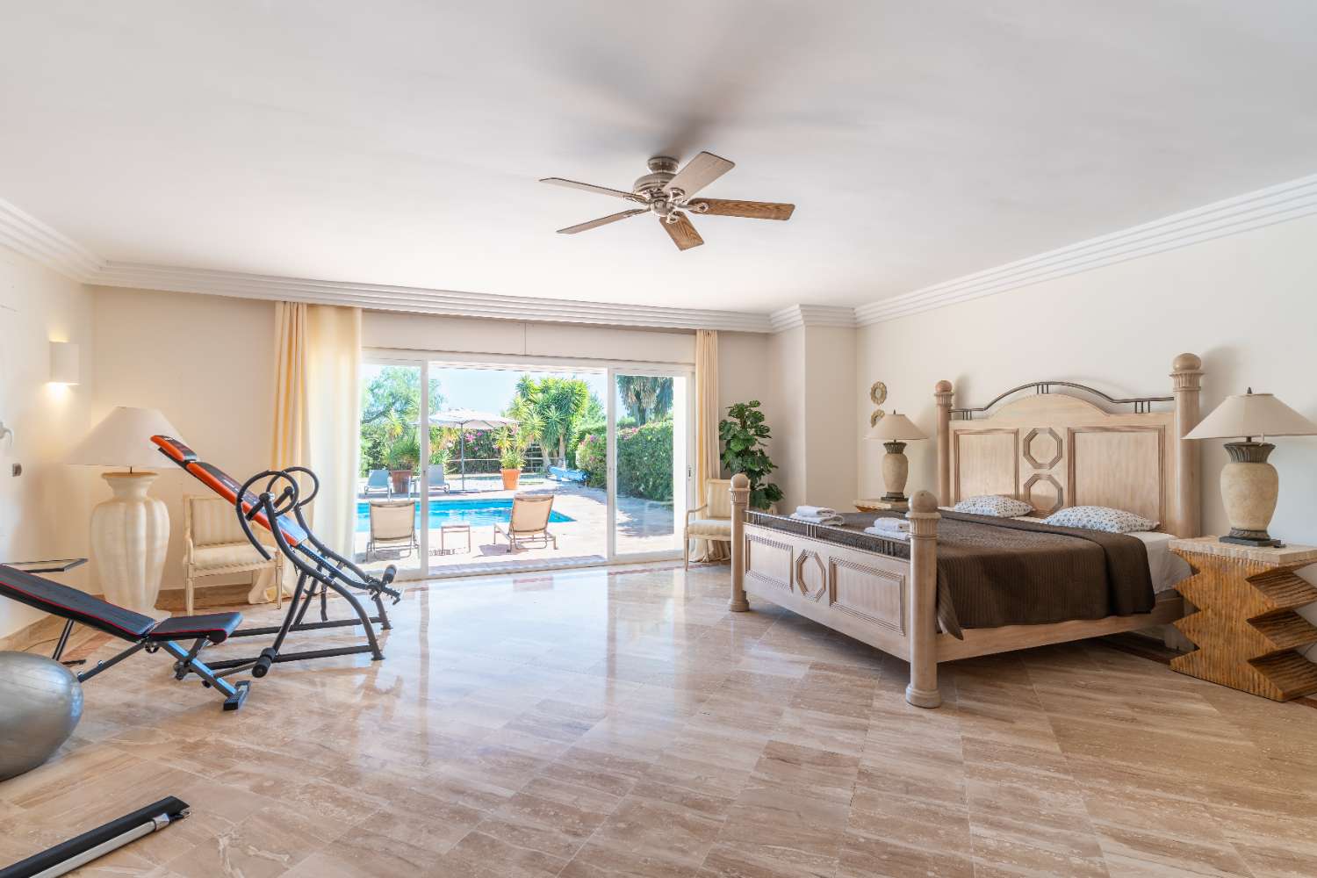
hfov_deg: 93.3
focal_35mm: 17
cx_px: 658
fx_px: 622
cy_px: 439
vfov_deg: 70.4
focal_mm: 17
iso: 100
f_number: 7.1
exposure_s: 1/30
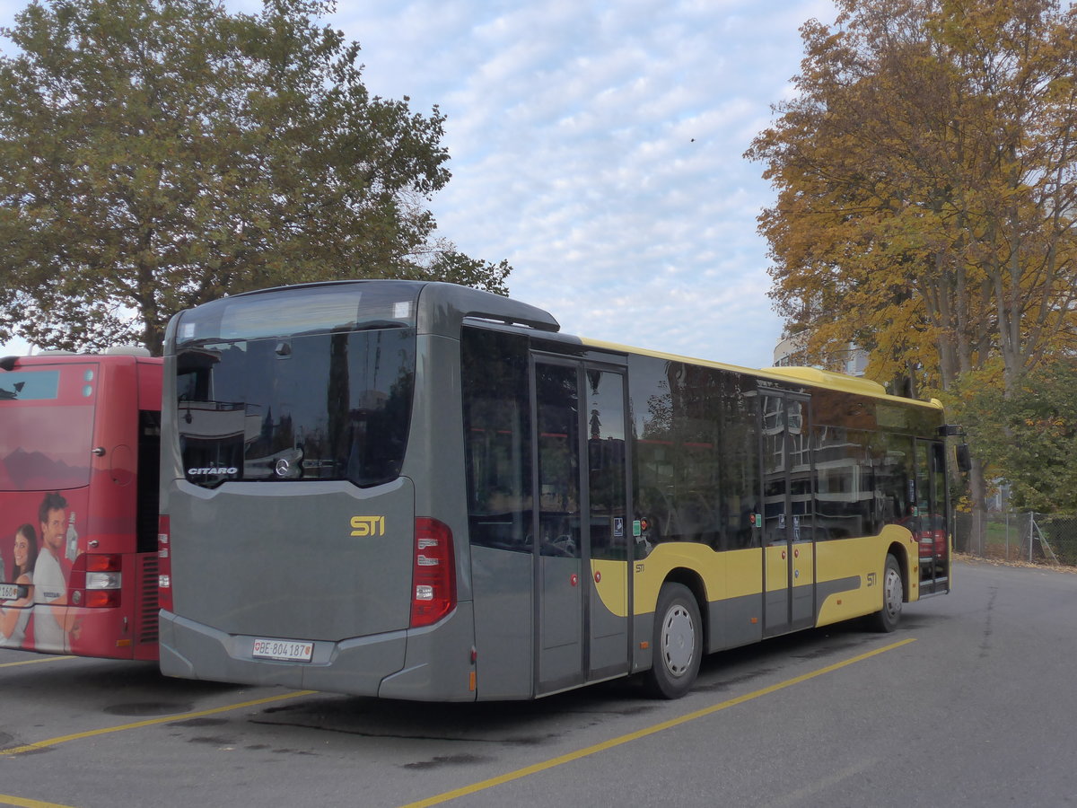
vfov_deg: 32.9
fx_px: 1369
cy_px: 404
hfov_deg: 42.9
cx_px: 538
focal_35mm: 44
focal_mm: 9
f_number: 2.8
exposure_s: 1/200
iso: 160
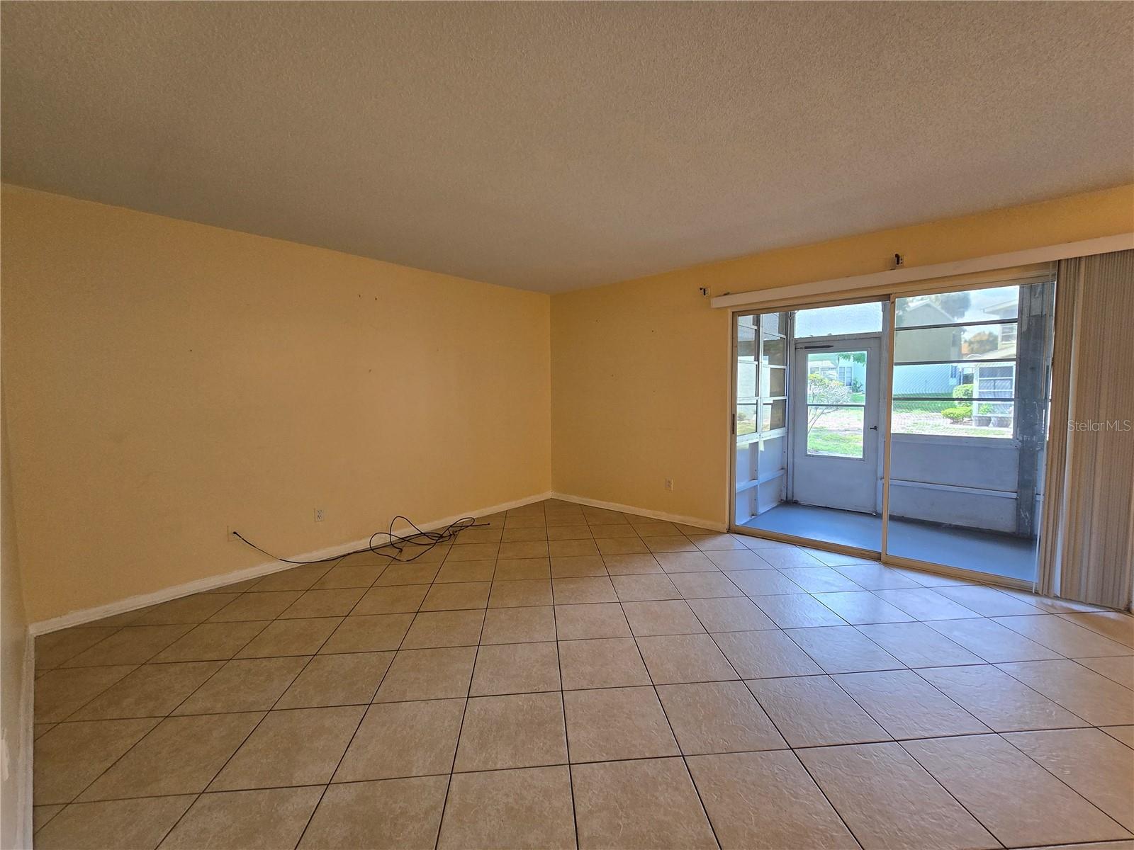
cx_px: 567
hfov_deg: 106.2
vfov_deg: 89.9
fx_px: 426
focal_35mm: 13
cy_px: 425
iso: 80
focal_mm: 2.2
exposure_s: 1/60
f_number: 2.2
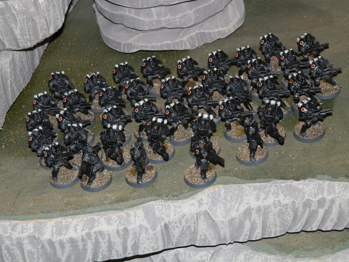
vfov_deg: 19.1
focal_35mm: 77
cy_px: 131
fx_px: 776
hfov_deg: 25.3
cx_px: 174
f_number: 3.9
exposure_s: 1/125
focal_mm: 13.82
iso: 100
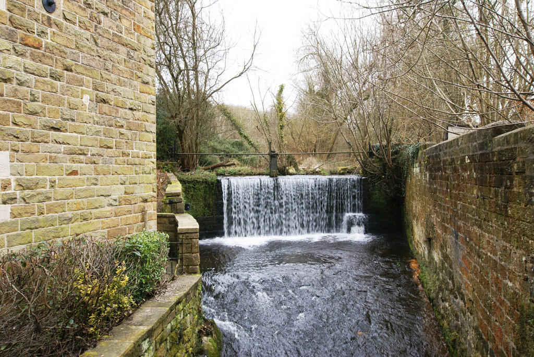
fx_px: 445
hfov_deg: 61.9
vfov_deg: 43.7
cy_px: 178
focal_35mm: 30
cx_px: 267
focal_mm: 20
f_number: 9
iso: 100
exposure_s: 1/50
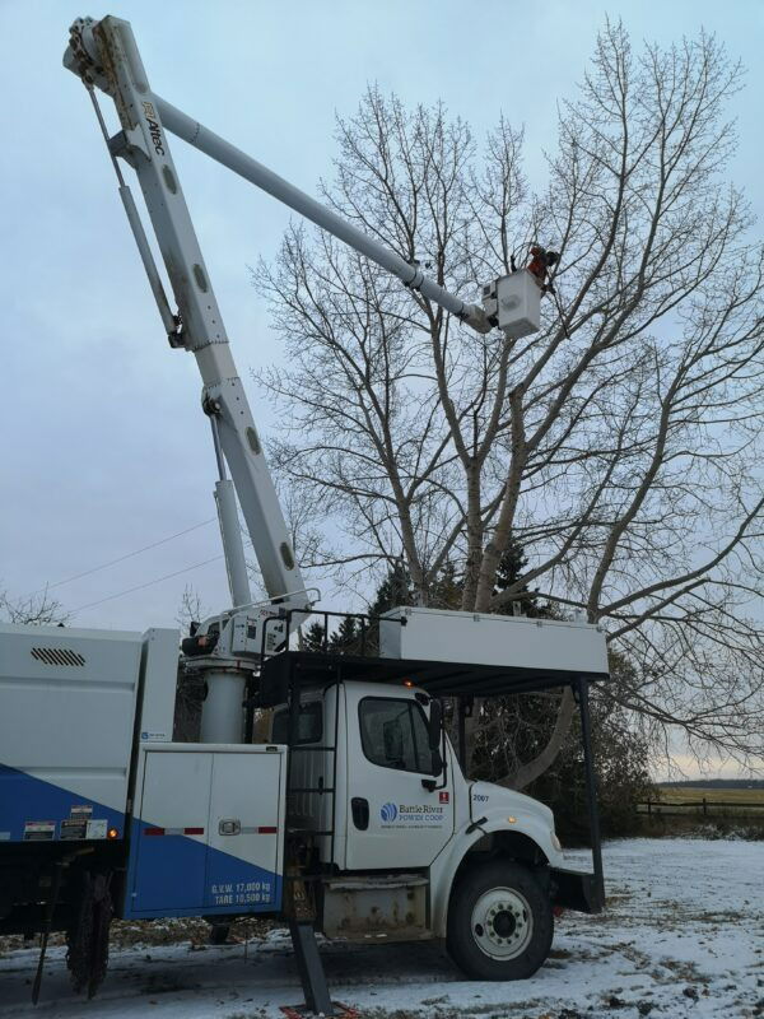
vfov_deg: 65.3
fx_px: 795
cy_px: 510
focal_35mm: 27
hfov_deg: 51.4
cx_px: 382
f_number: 1.8
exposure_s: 1/164
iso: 50
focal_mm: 5.58
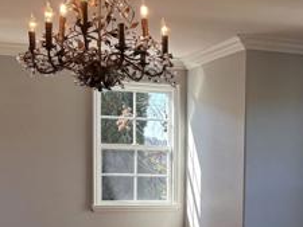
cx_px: 257
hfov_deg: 25.7
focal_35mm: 74
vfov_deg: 19.4
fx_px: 648
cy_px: 222
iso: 50
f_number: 1.6
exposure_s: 1/170
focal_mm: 5.96
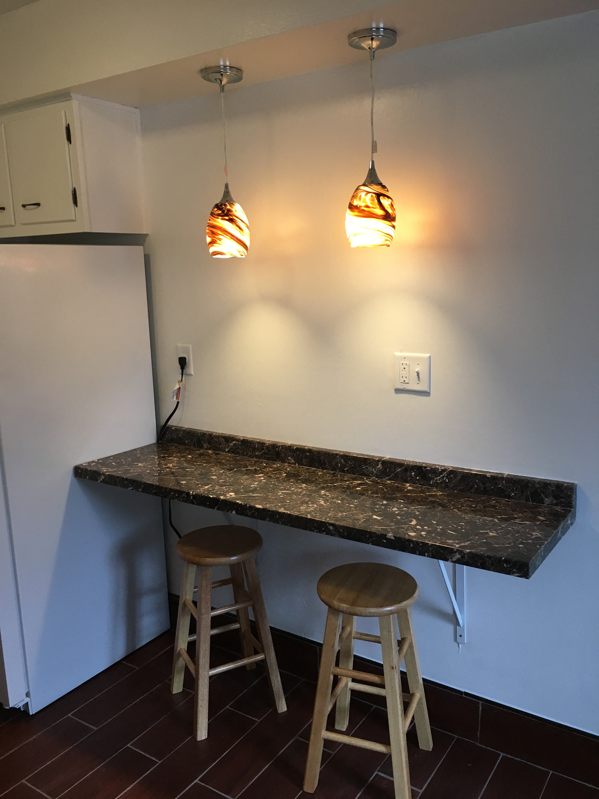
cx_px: 300
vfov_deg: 61.7
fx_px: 669
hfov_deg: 48.2
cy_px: 400
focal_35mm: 29
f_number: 2.2
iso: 80
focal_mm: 4.15
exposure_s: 1/30
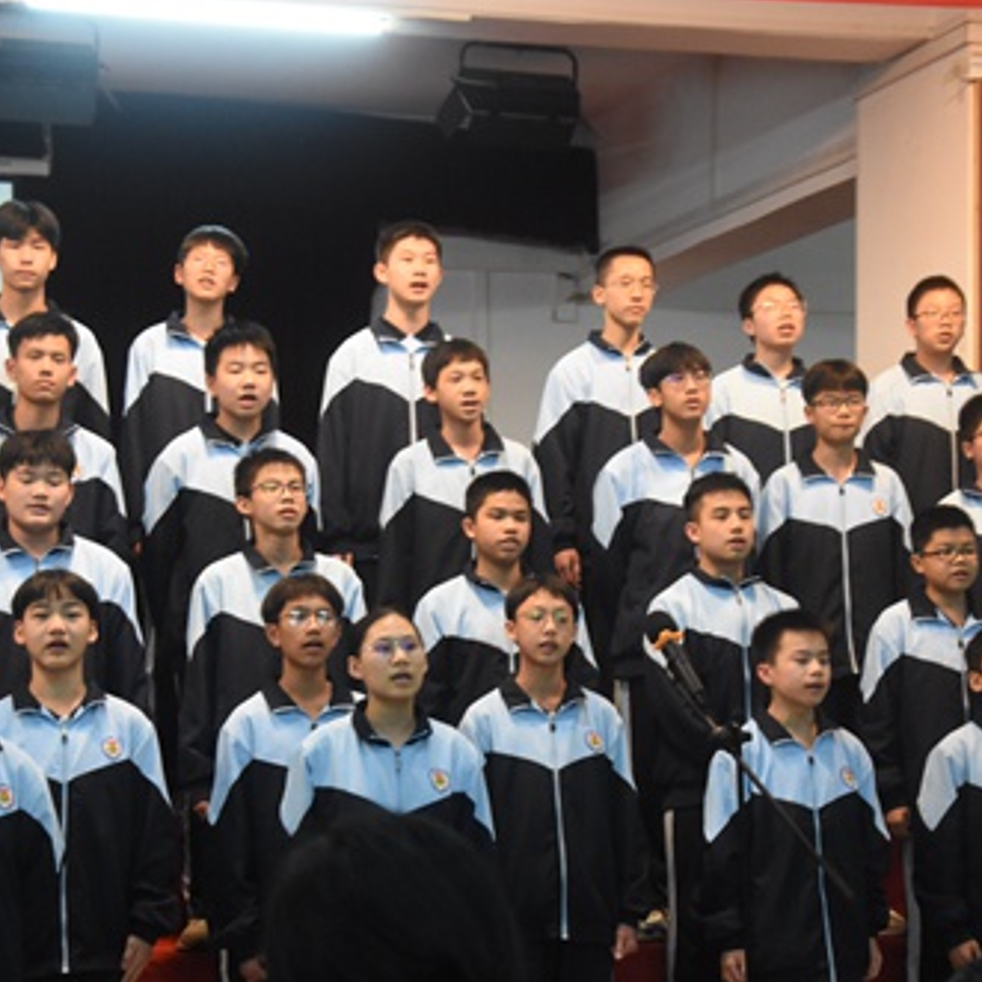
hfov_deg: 21.4
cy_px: 492
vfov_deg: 21.4
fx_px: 2600
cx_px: 401
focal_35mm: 81
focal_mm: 42
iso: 4000
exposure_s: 1/60
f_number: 7.1
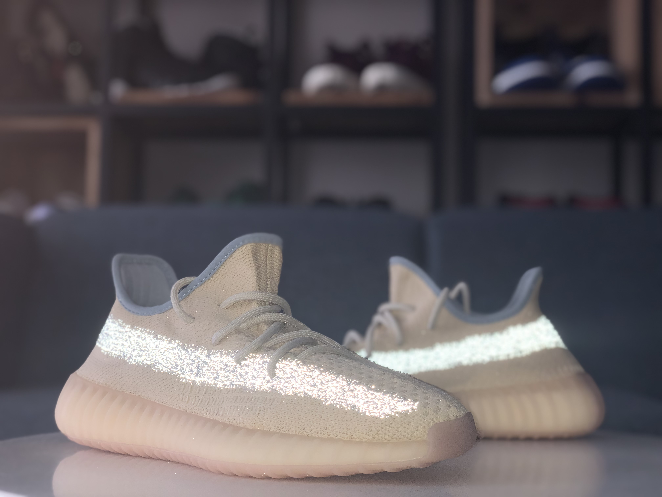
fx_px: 994
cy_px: 248
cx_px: 331
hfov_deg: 36.8
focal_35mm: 52
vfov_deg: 28.0
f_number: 2.4
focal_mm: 6
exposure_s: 1/88
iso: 16
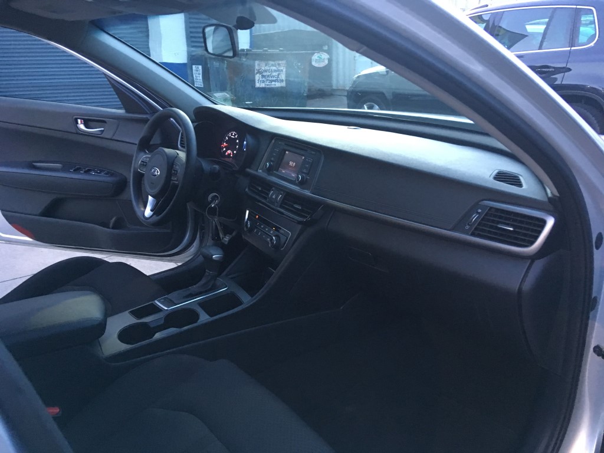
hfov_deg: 61.7
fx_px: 506
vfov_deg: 48.2
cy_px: 226
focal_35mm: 29
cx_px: 302
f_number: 2.2
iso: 200
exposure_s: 1/20
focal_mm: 4.15
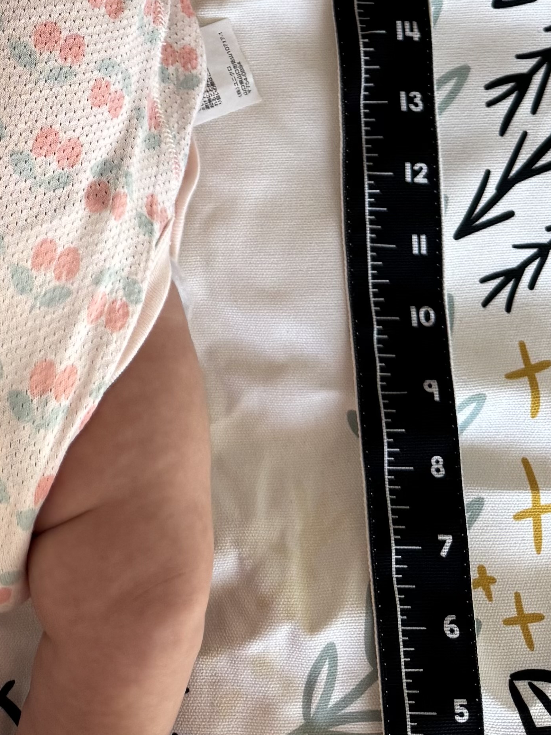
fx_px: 1571
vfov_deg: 23.7
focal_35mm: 74
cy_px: -177
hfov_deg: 19.0
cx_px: -74
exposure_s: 1/96
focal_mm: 6.76
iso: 160
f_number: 1.78
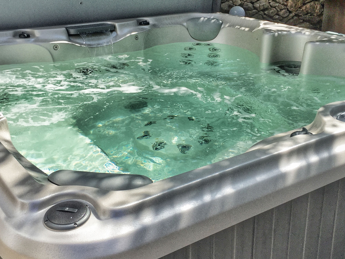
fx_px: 458
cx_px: 175
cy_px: 96
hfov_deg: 41.2
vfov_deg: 31.4
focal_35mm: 46
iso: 32
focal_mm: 4.15
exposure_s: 1/2475
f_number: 2.2
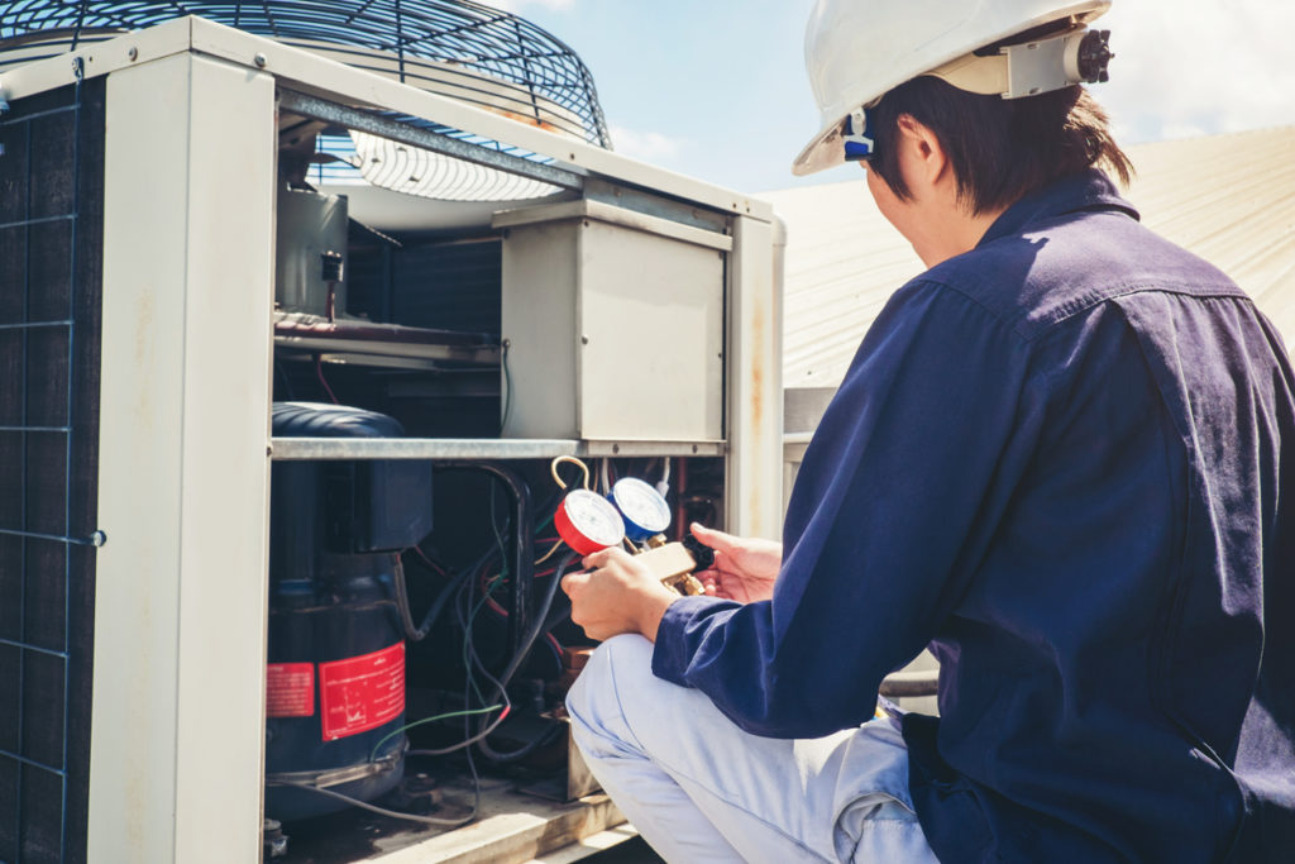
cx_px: 648
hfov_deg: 57.2
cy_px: 432
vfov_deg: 40.0
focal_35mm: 33
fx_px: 1187
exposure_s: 1/400
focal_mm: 22.3
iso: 200
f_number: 8
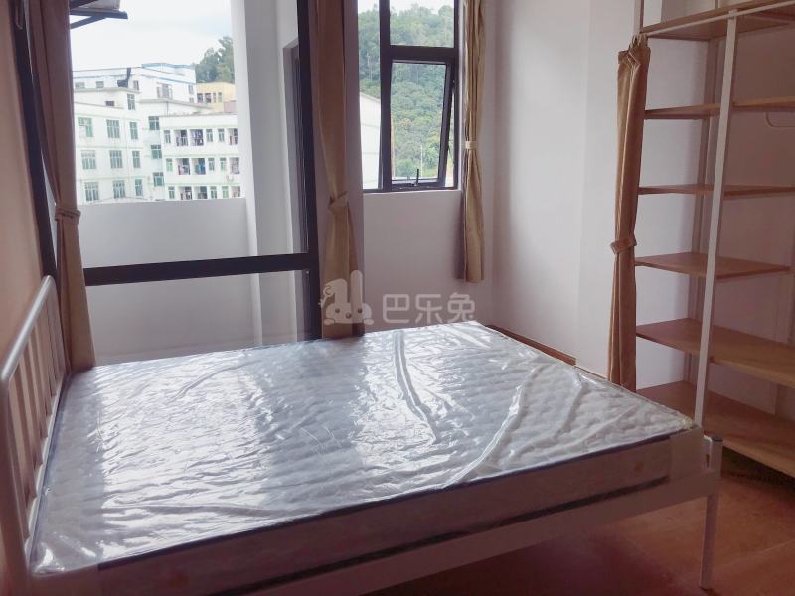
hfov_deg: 63.4
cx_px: 398
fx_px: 643
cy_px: 298
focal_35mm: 28
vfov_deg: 49.7
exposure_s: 1/349
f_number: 1.8
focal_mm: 3.99
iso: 20
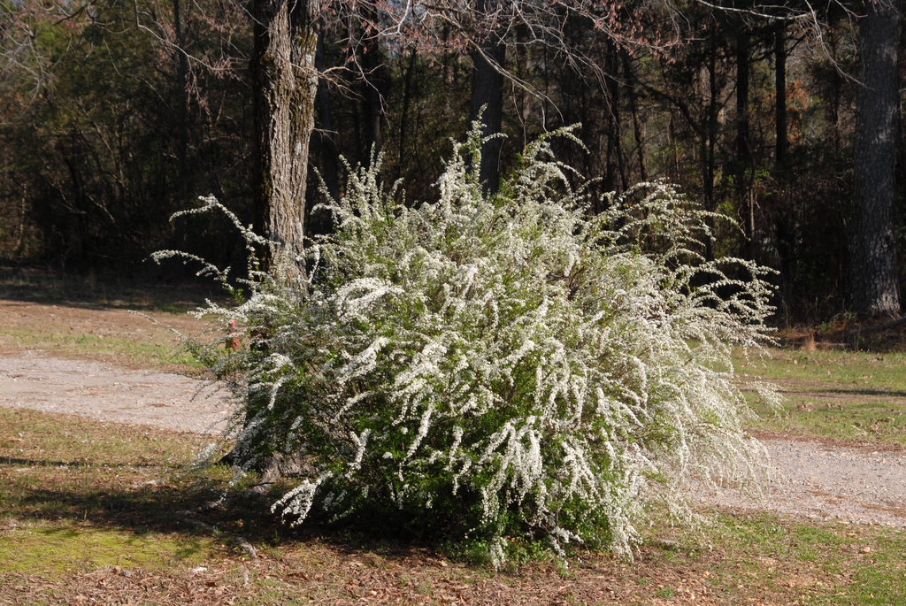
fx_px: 2456
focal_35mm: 98
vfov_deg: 14.1
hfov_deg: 20.9
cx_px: 453
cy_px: 303
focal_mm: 65
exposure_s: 1/350
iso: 400
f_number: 10
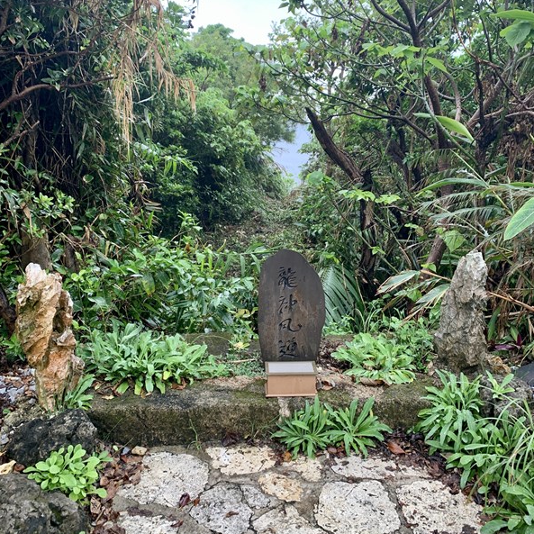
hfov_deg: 52.5
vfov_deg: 52.3
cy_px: 225
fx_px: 541
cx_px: 266
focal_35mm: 31
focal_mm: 4.25
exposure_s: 1/122
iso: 50
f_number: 1.8
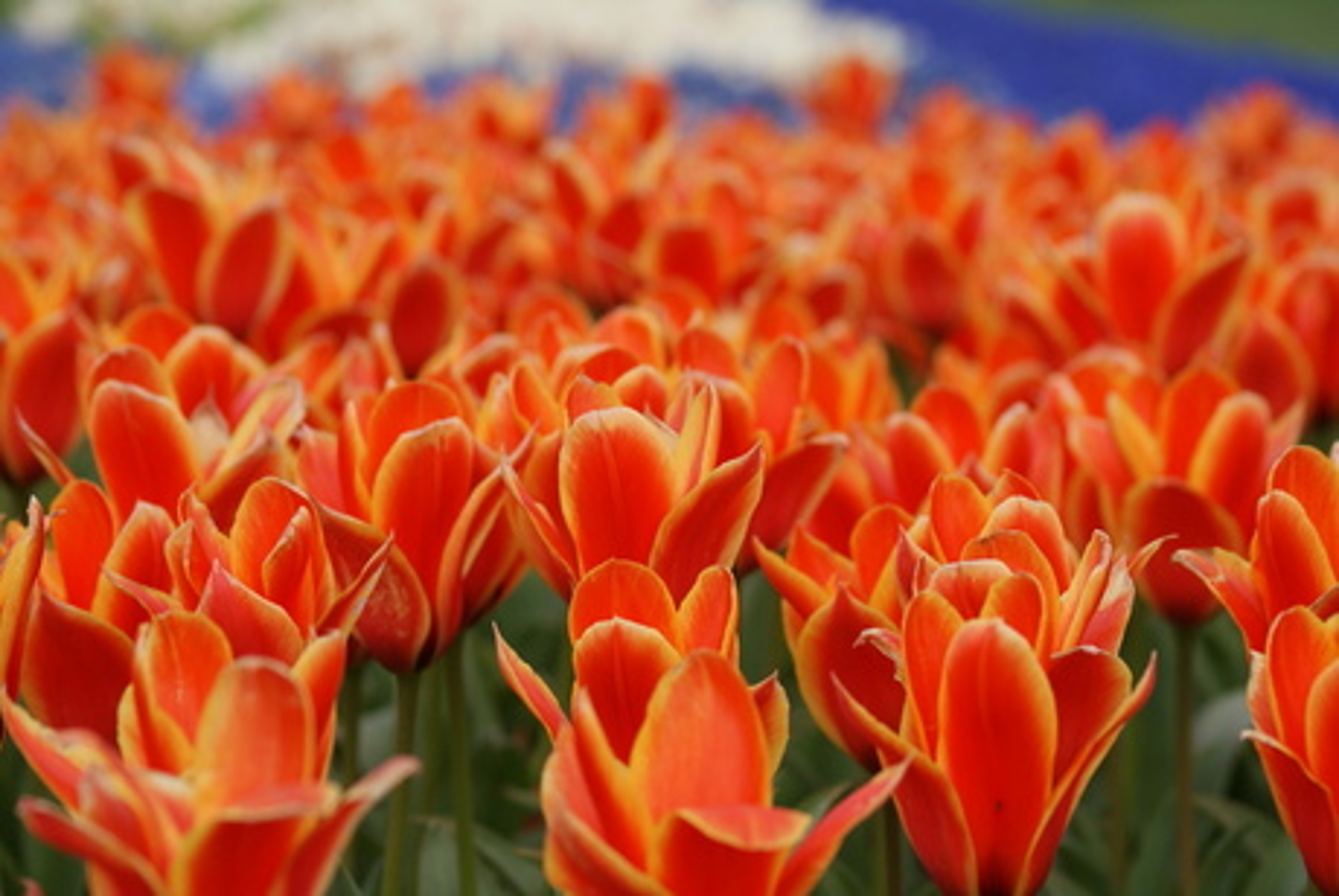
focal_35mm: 150
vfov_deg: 9.2
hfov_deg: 13.7
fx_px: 5586
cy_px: 448
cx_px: 670
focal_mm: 100
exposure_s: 1/500
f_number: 5.6
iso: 200
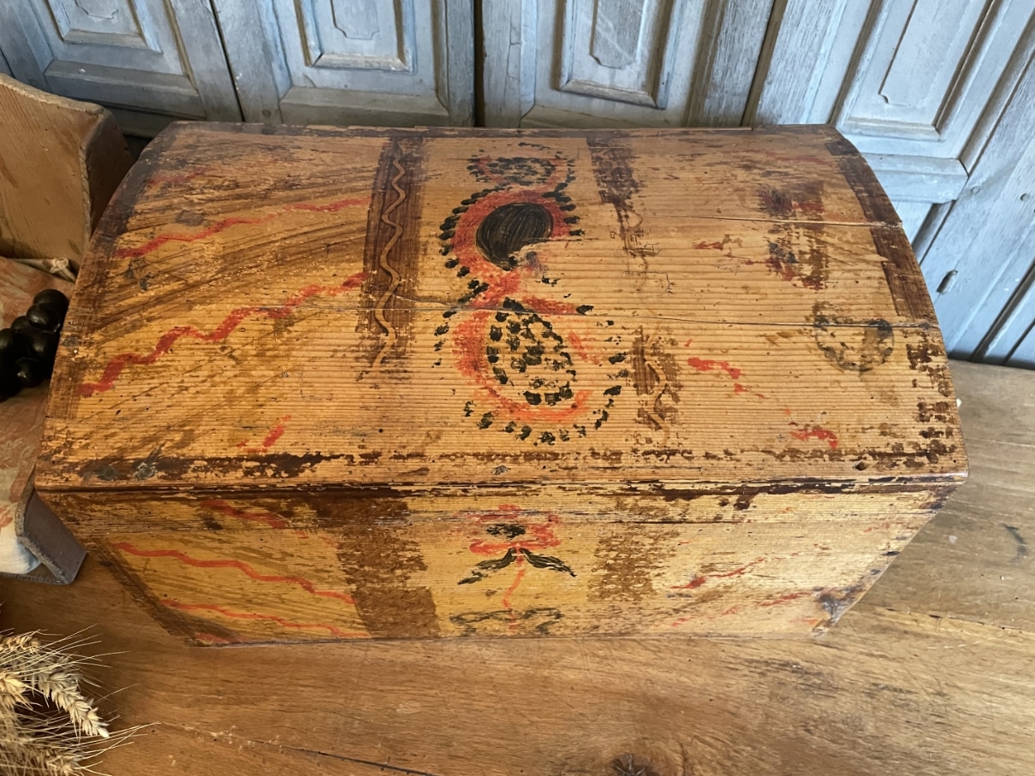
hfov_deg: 67.3
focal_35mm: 26
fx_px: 777
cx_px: 518
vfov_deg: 53.1
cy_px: 388
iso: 500
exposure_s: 1/33
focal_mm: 4.2
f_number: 1.6
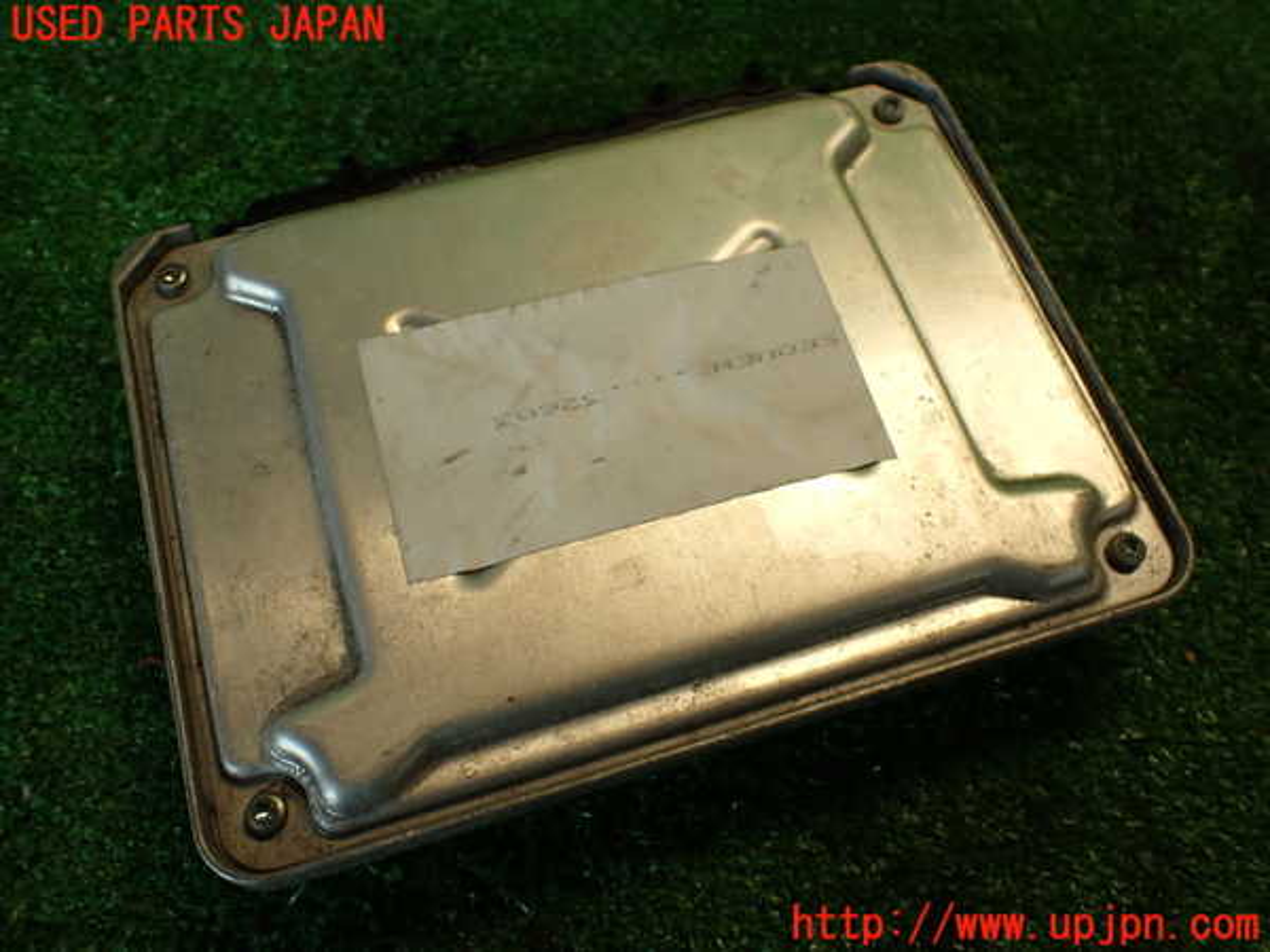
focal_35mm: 32
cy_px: 476
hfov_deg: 56.8
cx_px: 635
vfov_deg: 44.2
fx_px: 1174
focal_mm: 5.79
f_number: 2.4
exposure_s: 1/60
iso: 125
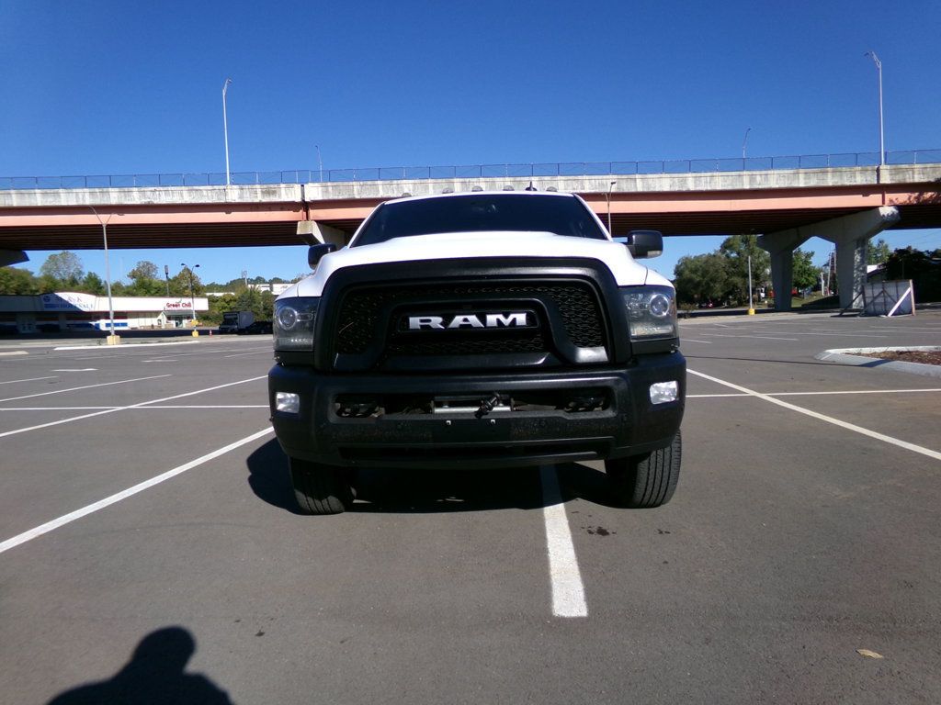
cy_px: 352
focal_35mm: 24
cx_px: 470
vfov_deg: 56.8
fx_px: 652
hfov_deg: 71.6
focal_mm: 4.3
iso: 100
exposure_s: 1/850
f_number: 3.7
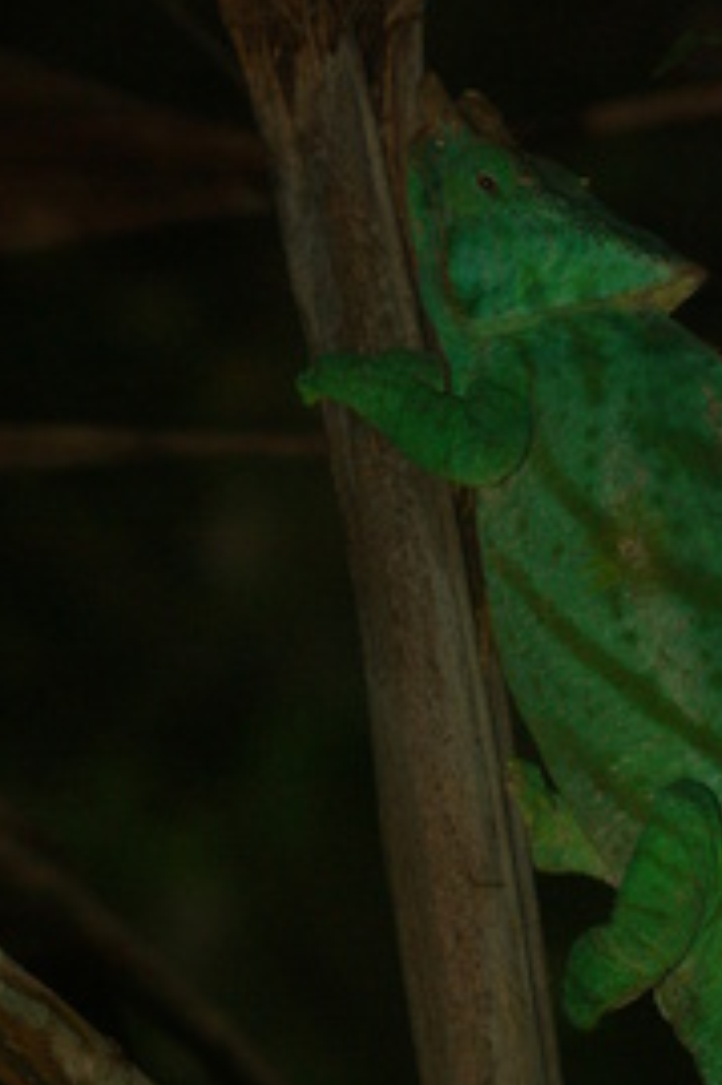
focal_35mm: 289
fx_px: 8705
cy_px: 670
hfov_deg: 4.7
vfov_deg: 7.1
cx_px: 605
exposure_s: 1/125
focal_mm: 108
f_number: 8
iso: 400
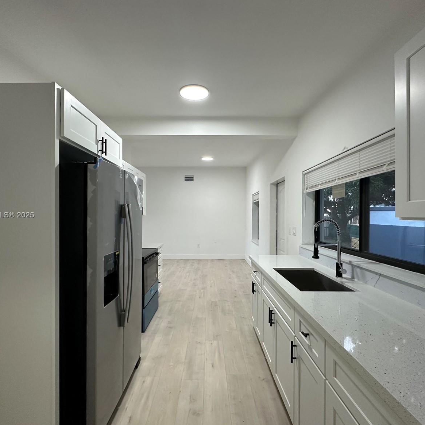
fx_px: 236
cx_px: 209
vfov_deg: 84.0
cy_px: 216
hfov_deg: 84.0
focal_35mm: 17
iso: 250
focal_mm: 2.22
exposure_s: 1/120
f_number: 2.2
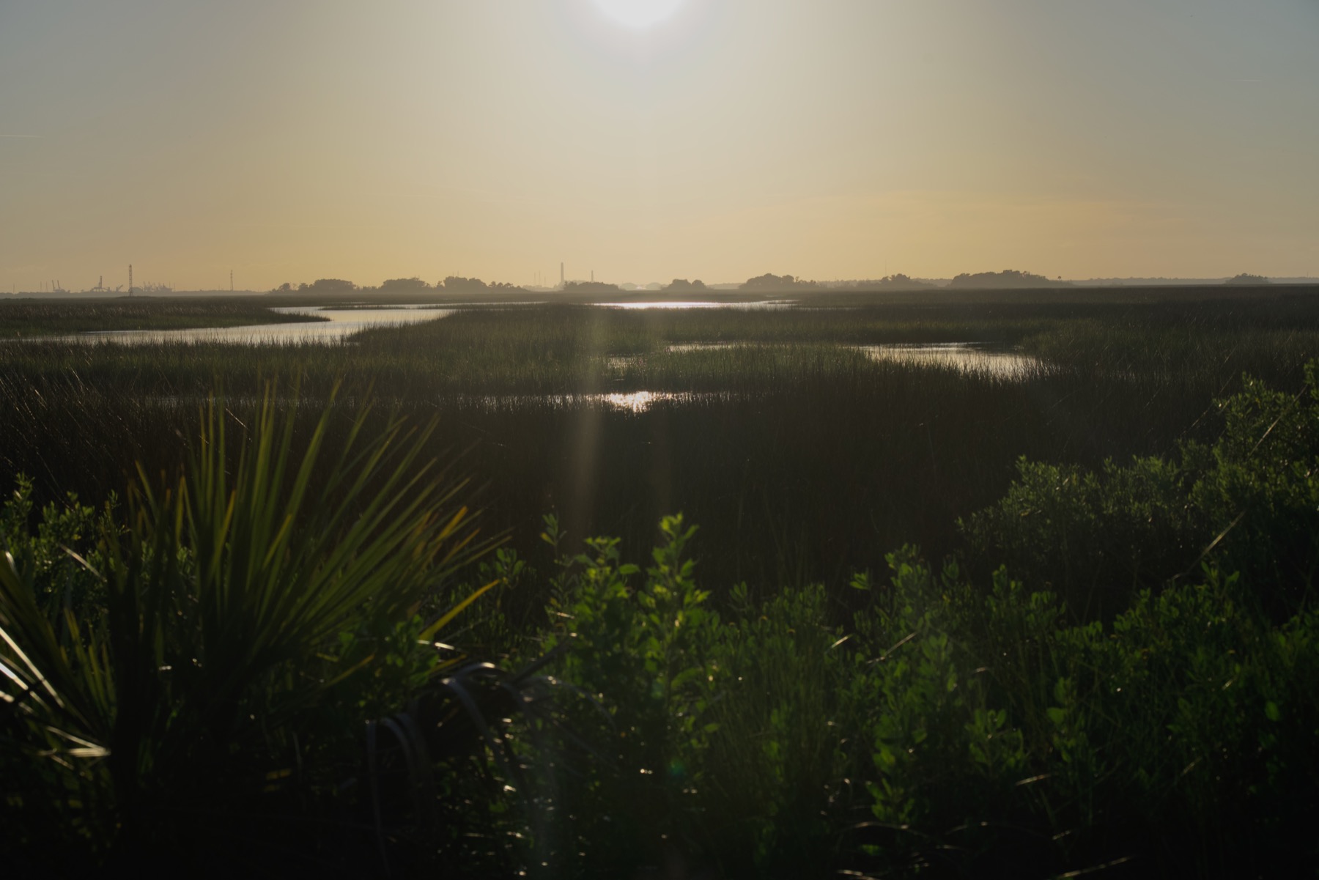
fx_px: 2162
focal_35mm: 59
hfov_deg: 33.9
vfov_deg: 23.0
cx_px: 660
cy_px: 440
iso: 100
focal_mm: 59
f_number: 9
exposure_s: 1/640
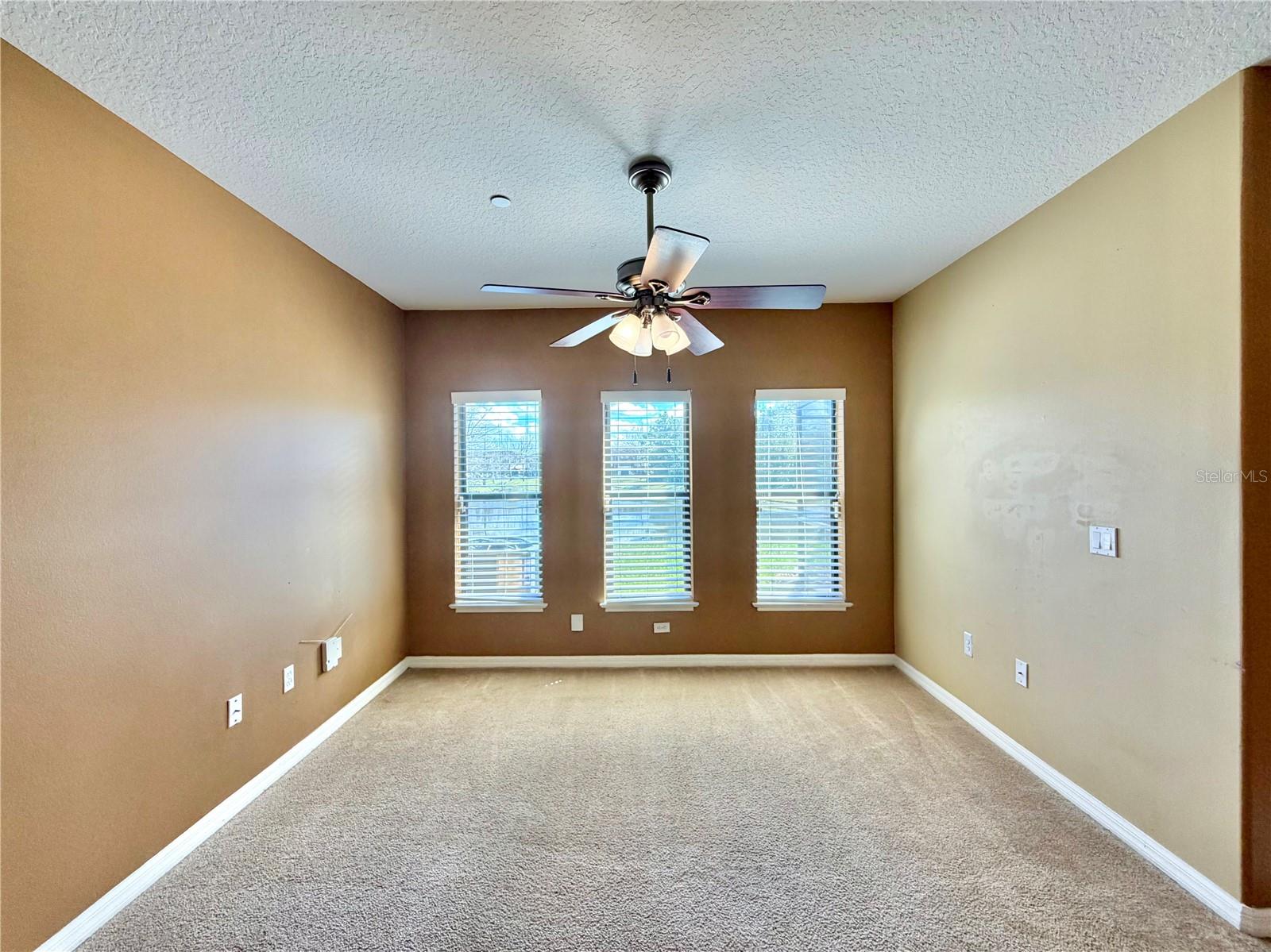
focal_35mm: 14
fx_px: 514
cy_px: 476
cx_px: 636
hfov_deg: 102.1
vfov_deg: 85.6
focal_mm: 2.22
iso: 125
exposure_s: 1/120
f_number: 2.2
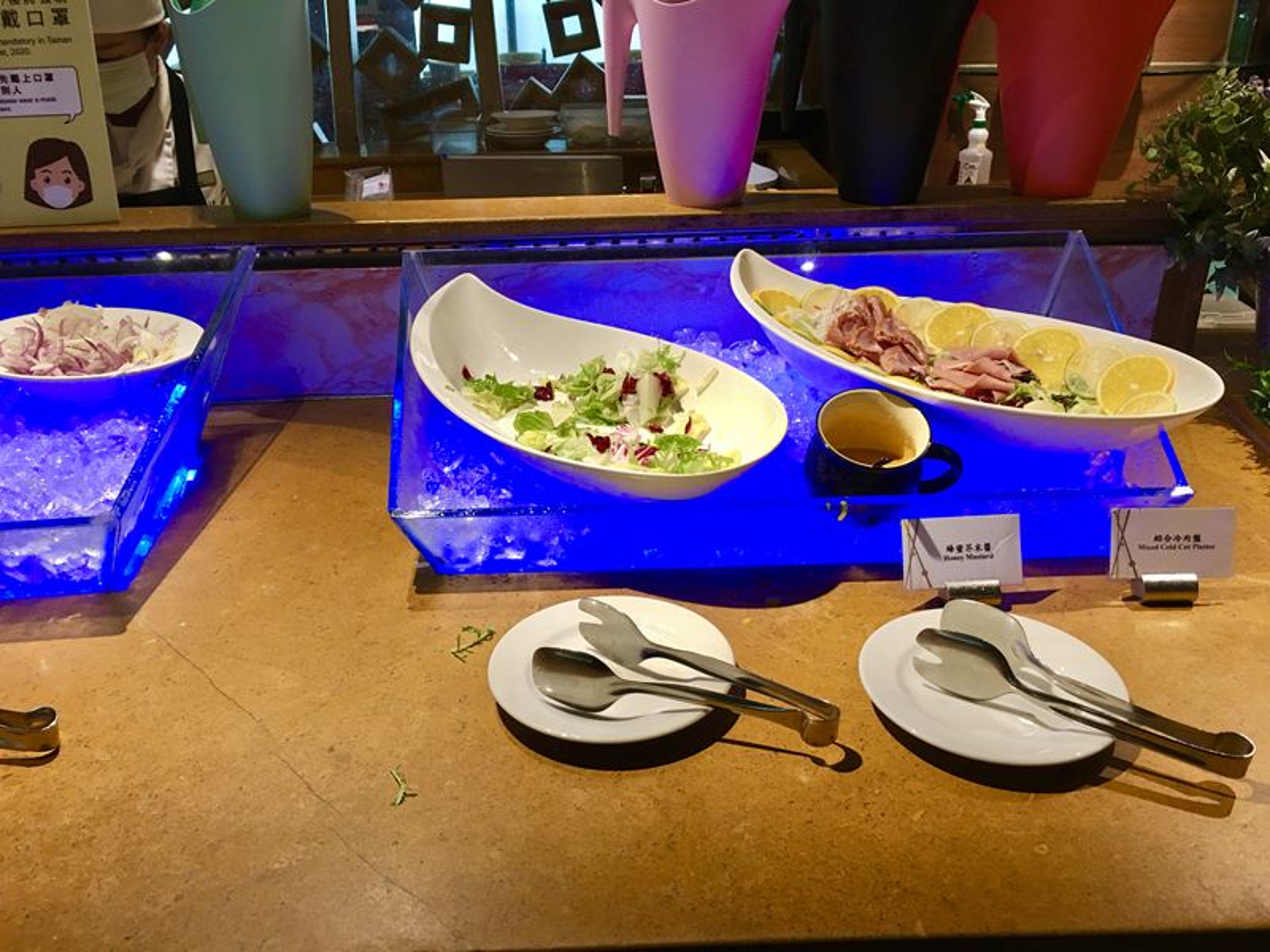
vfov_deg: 48.2
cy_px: 476
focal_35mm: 29
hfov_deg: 61.7
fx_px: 1064
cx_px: 635
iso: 40
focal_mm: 4.15
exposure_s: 1/30
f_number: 2.2
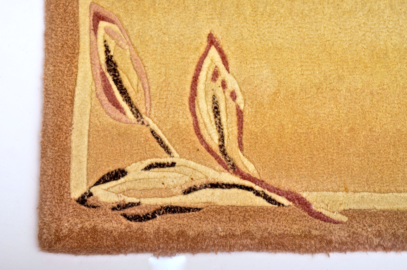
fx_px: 931
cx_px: 204
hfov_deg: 24.7
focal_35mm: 82
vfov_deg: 16.5
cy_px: 135
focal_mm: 55
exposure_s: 1/250
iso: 160
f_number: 4
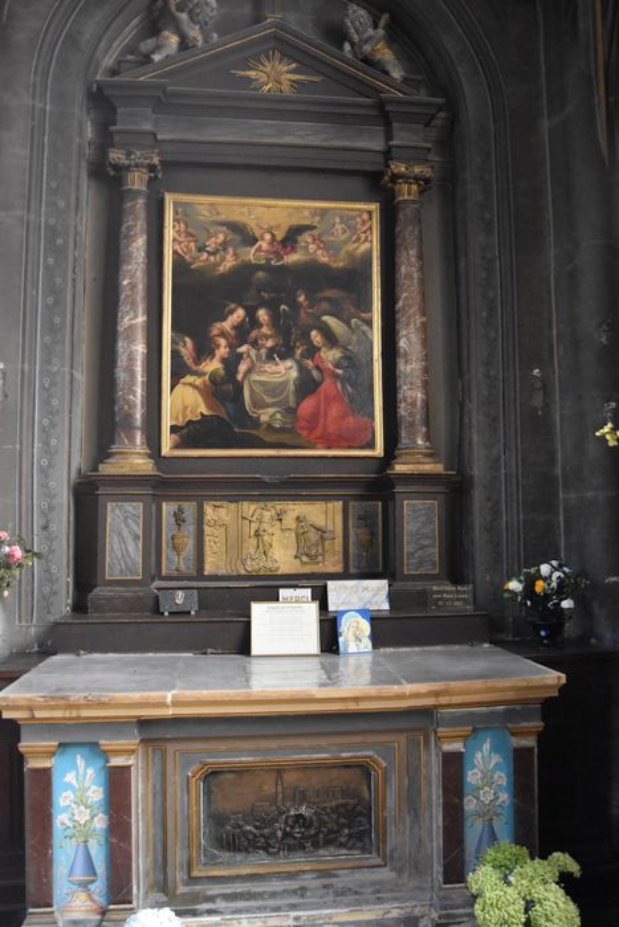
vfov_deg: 67.4
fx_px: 696
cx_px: 310
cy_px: 464
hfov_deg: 47.9
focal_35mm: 27
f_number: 3.5
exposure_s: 1/60
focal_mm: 18
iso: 5600
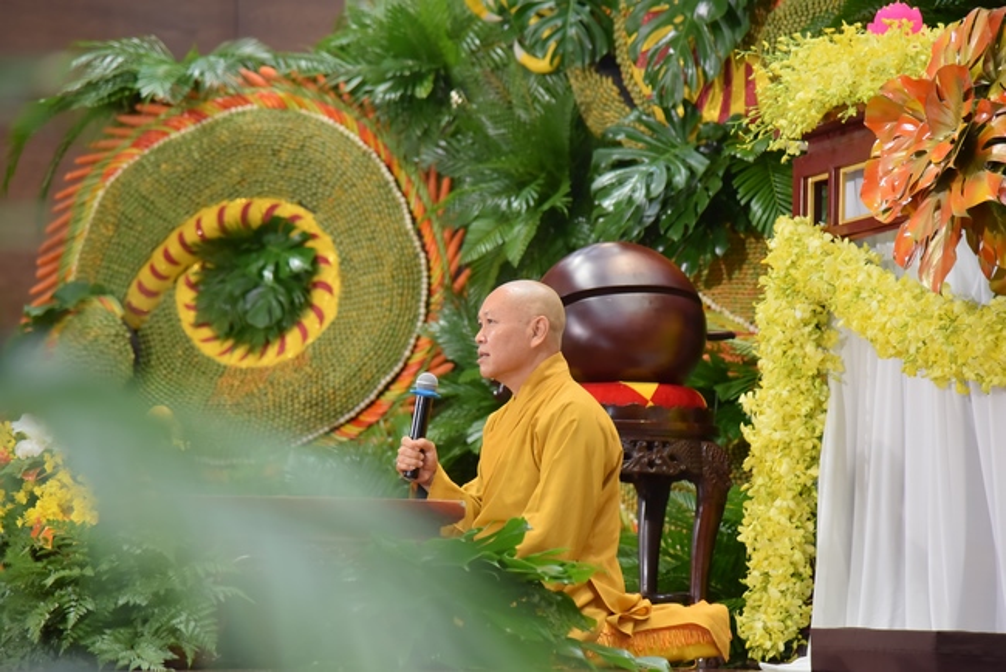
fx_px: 3355
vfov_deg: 11.4
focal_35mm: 120
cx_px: 503
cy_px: 336
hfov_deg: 17.1
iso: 1250
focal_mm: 120
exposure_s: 1/125
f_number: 4
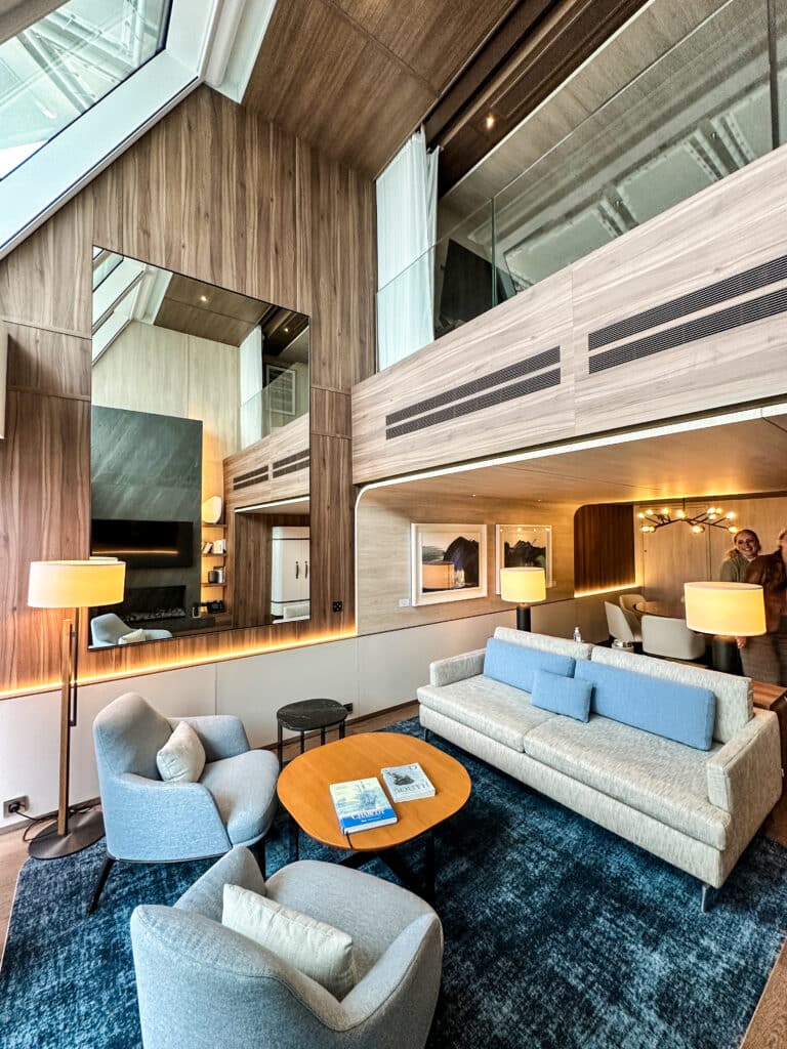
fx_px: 424
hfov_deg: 85.7
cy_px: 524
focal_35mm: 14
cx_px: 394
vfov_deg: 102.1
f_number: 2.2
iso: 200
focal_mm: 2.22
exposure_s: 1/97
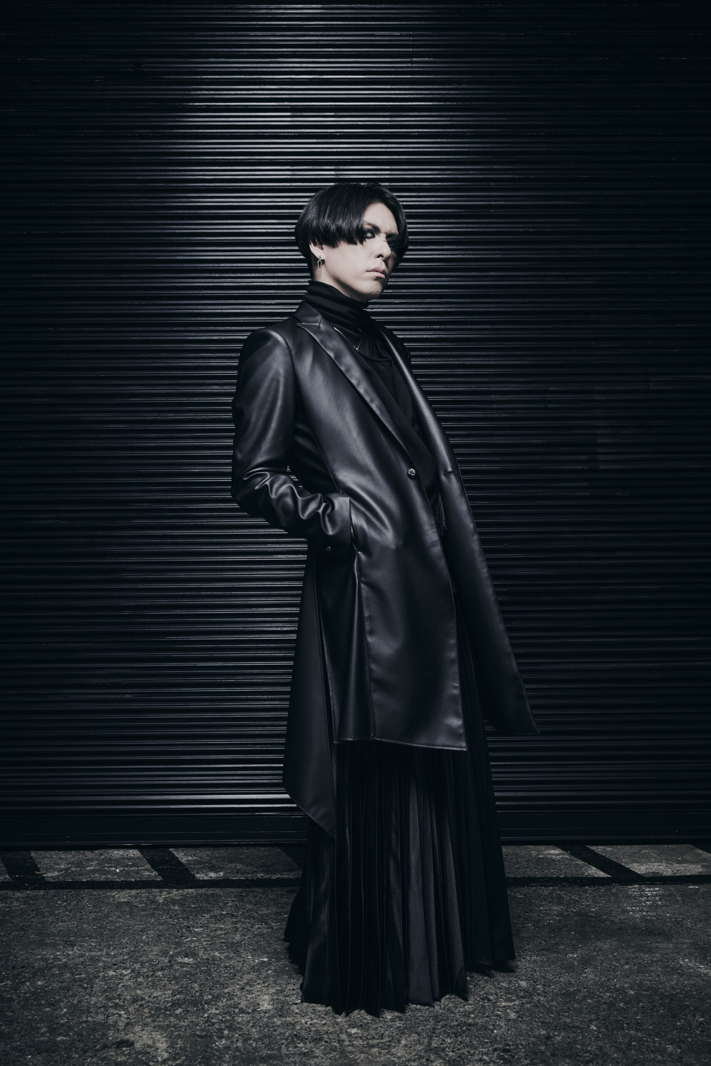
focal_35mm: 47
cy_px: 533
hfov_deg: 28.7
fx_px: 1392
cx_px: 356
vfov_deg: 41.9
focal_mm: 47
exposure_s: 1/200
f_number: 5.6
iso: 64
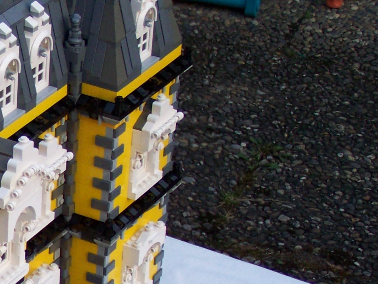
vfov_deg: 9.1
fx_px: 1769
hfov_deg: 11.8
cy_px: 294
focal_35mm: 162
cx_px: -128
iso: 125
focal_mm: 9.8
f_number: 3.2
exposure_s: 1/60
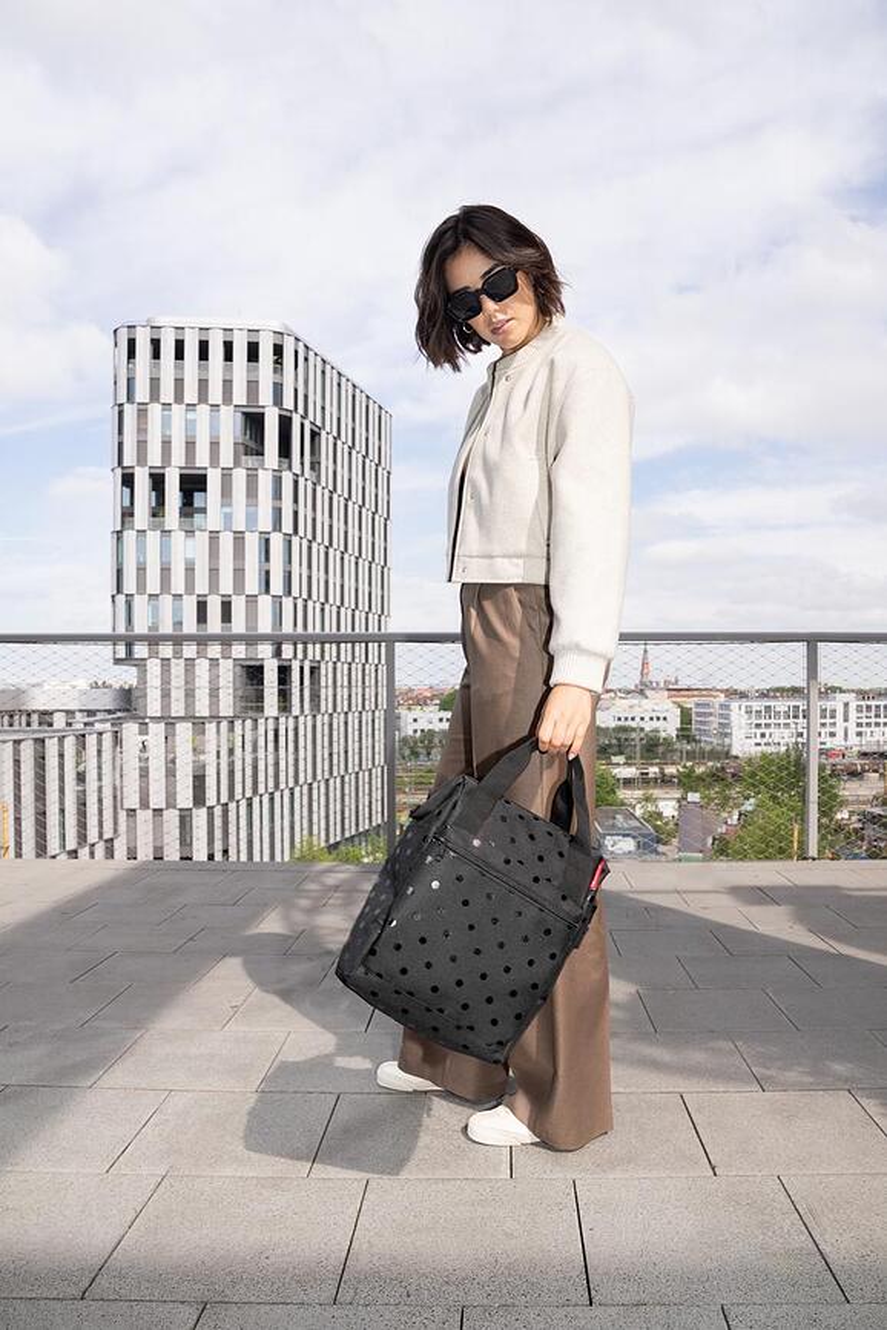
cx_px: 444
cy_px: 665
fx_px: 887
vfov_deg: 73.7
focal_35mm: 24
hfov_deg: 53.1
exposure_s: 1/250
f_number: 9
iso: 200
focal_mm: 24
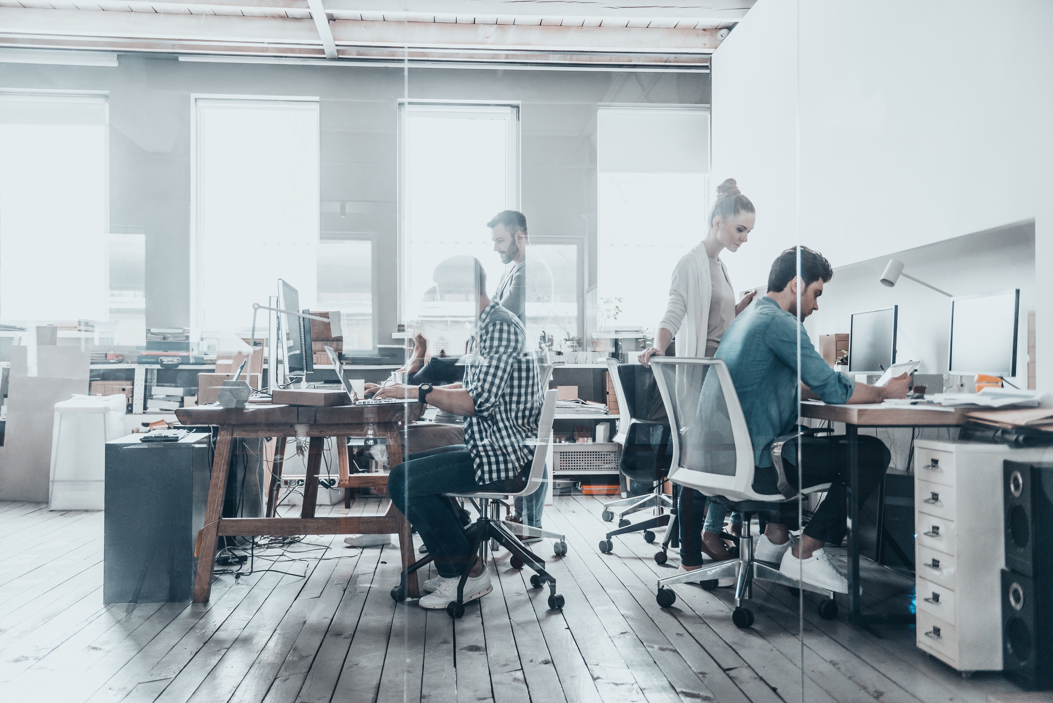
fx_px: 1112
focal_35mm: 38
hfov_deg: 50.7
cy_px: 352
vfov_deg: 35.1
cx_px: 526
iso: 800
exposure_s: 1/80
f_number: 2.8
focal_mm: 38
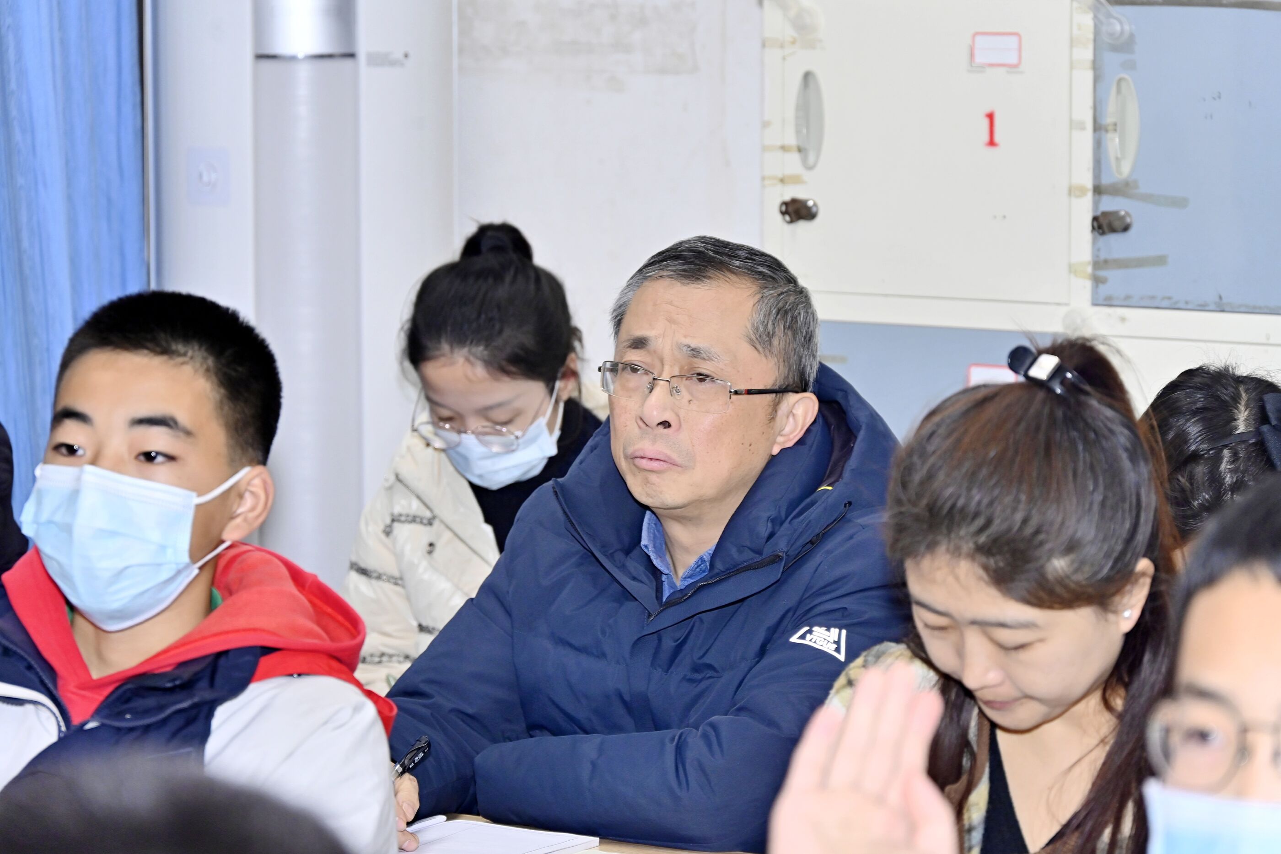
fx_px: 4626
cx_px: 640
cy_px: 427
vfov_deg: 10.5
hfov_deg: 15.8
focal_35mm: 130
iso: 800
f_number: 6.3
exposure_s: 1/125
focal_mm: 130
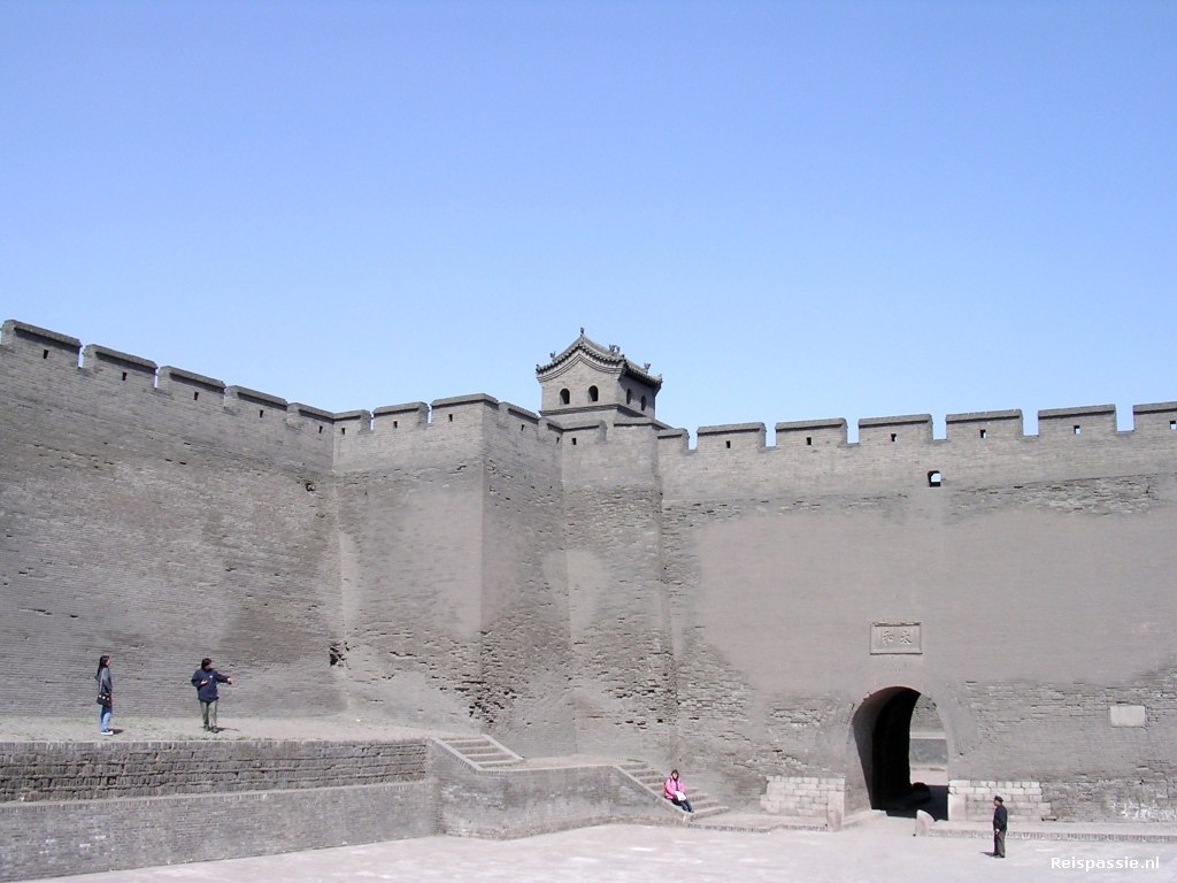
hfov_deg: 49.0
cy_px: 442
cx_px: 588
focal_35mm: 38
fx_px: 1292
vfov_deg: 37.7
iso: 100
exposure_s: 1/237
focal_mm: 5.8
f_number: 5.6
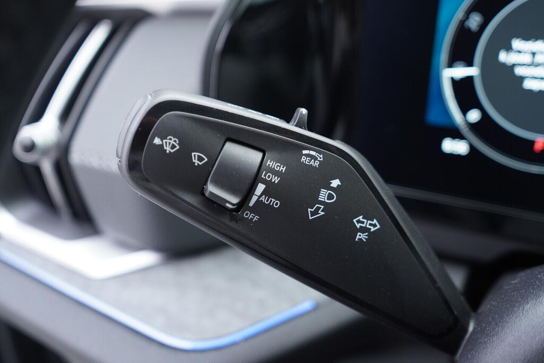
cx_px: 272
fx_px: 544
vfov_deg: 36.9
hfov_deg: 53.1
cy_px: 182
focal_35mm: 36
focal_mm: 24
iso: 400
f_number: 2.8
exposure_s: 1/40
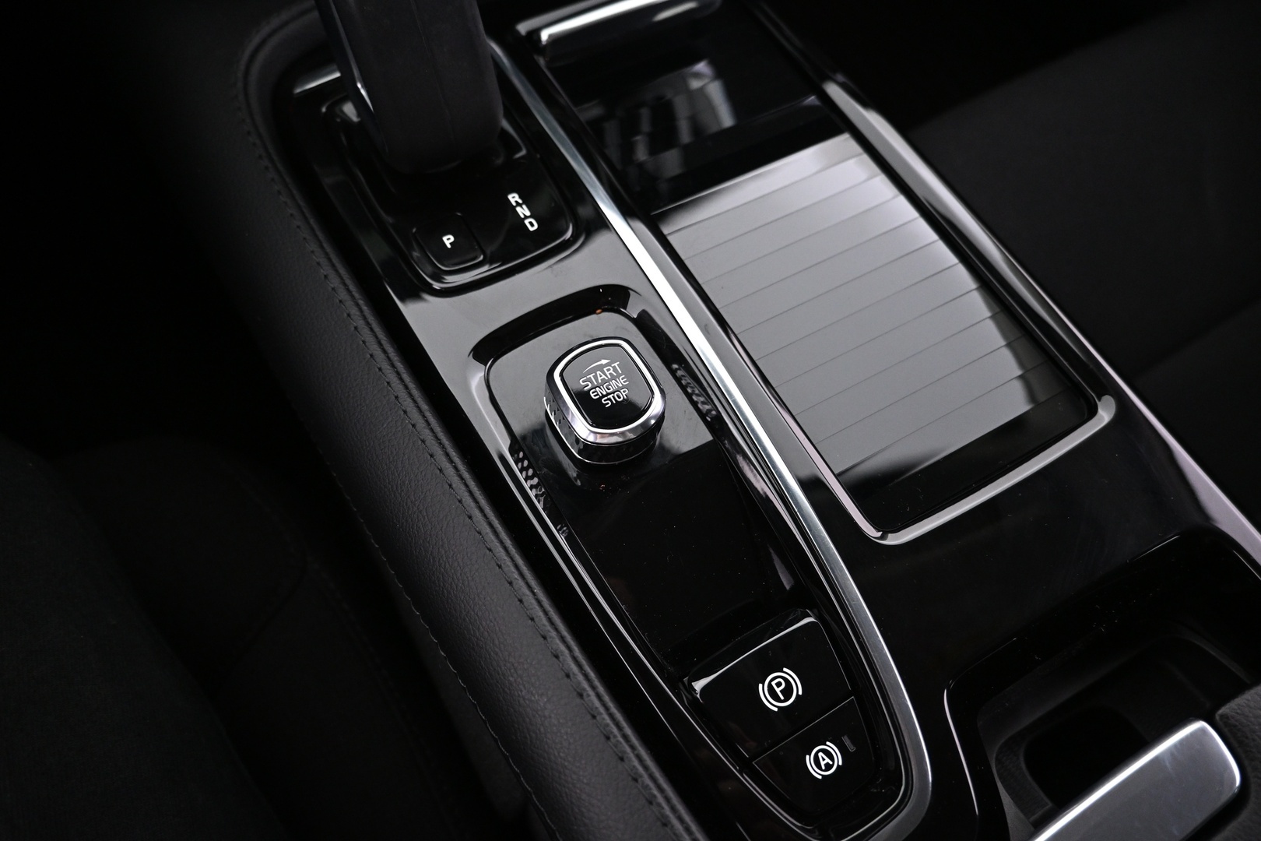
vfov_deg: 53.1
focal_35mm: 24
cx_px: 630
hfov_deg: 73.7
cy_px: 420
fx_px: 841
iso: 1600
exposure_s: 1/20
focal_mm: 16
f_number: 3.5
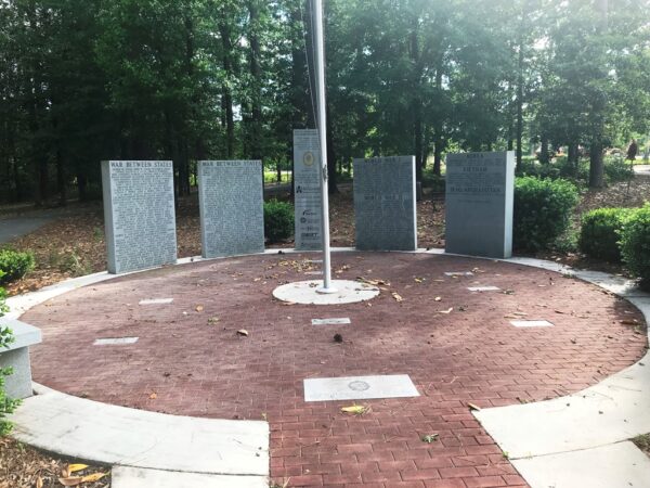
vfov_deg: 49.7
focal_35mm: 28
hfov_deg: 63.4
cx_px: 325
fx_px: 526
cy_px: 244
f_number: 1.8
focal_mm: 3.99
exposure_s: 1/320
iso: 20
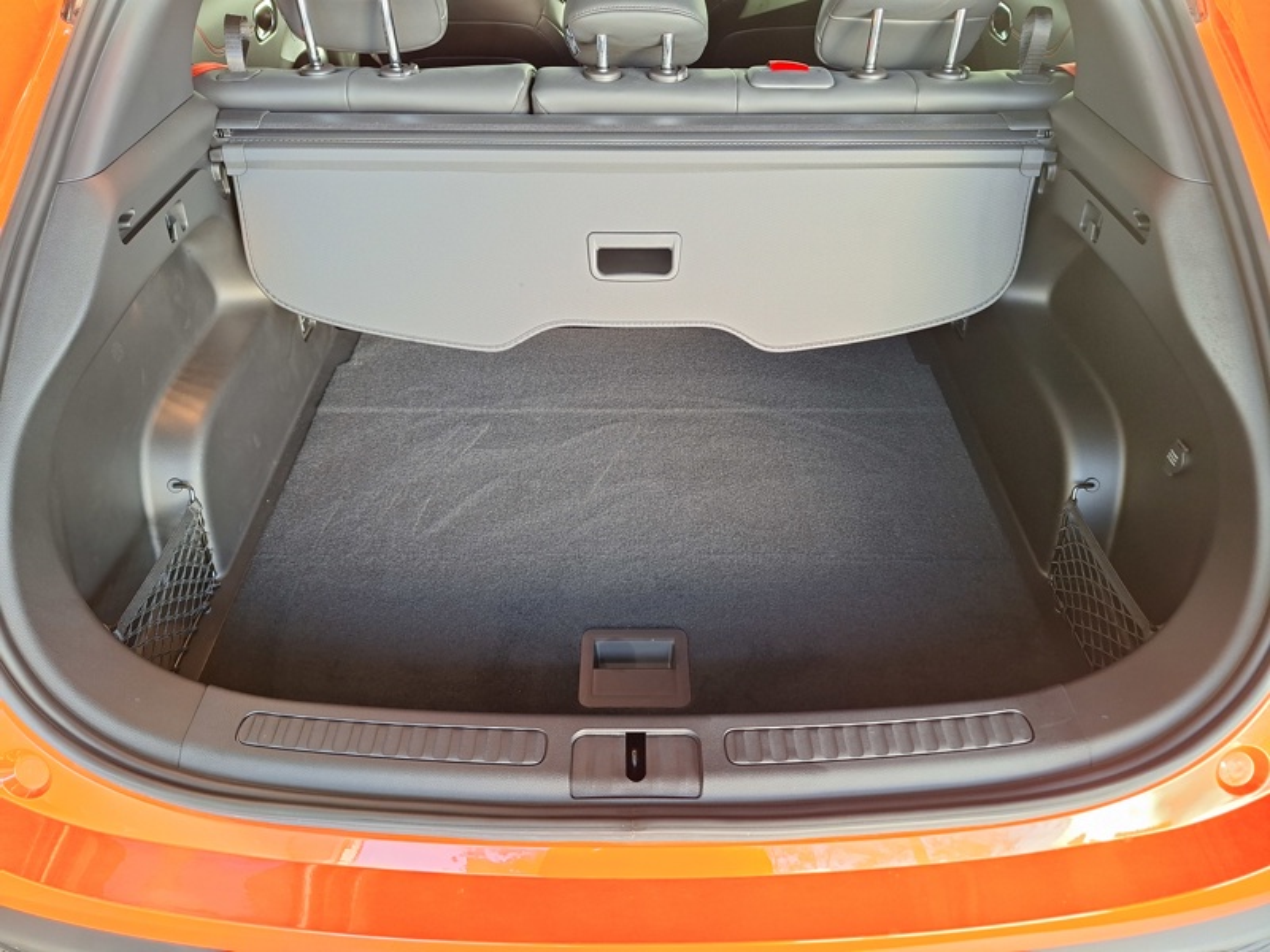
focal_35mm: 23
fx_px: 844
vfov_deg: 58.9
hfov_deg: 73.9
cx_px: 635
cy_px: 476
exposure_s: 1/40
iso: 64
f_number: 1.8
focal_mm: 5.54
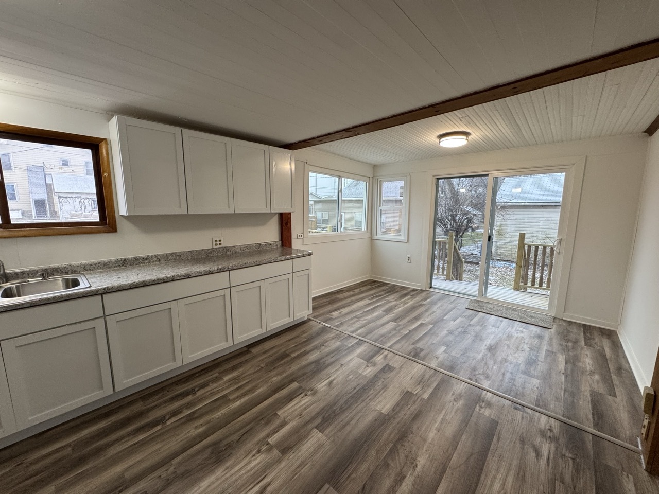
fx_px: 267
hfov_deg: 102.1
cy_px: 247
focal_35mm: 14
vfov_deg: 85.7
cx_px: 330
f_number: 2.2
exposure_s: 1/120
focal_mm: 2.22
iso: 200
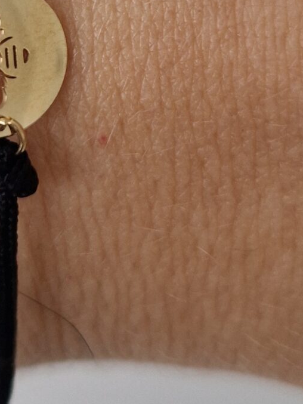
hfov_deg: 16.9
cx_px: 78
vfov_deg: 21.8
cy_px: 17
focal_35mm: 87
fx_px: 1015
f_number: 1.8
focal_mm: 5.4
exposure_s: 1/100
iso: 50
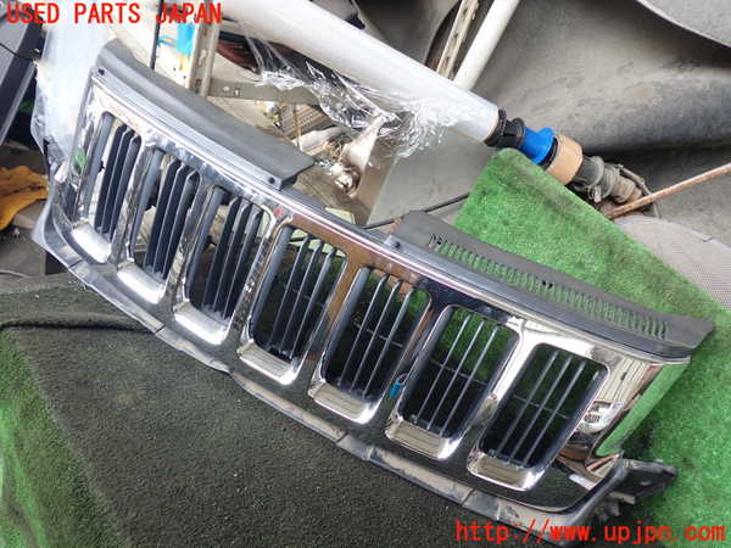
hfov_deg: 60.0
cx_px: 366
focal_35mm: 30
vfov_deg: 46.8
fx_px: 634
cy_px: 274
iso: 125
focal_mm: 5.4
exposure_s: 1/60
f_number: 2.3
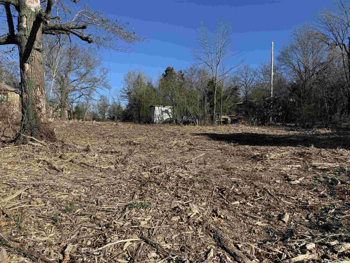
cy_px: 132
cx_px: 175
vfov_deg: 56.8
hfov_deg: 71.6
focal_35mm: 24
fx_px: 243
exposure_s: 1/4310
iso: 80
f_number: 1.78
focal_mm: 6.76
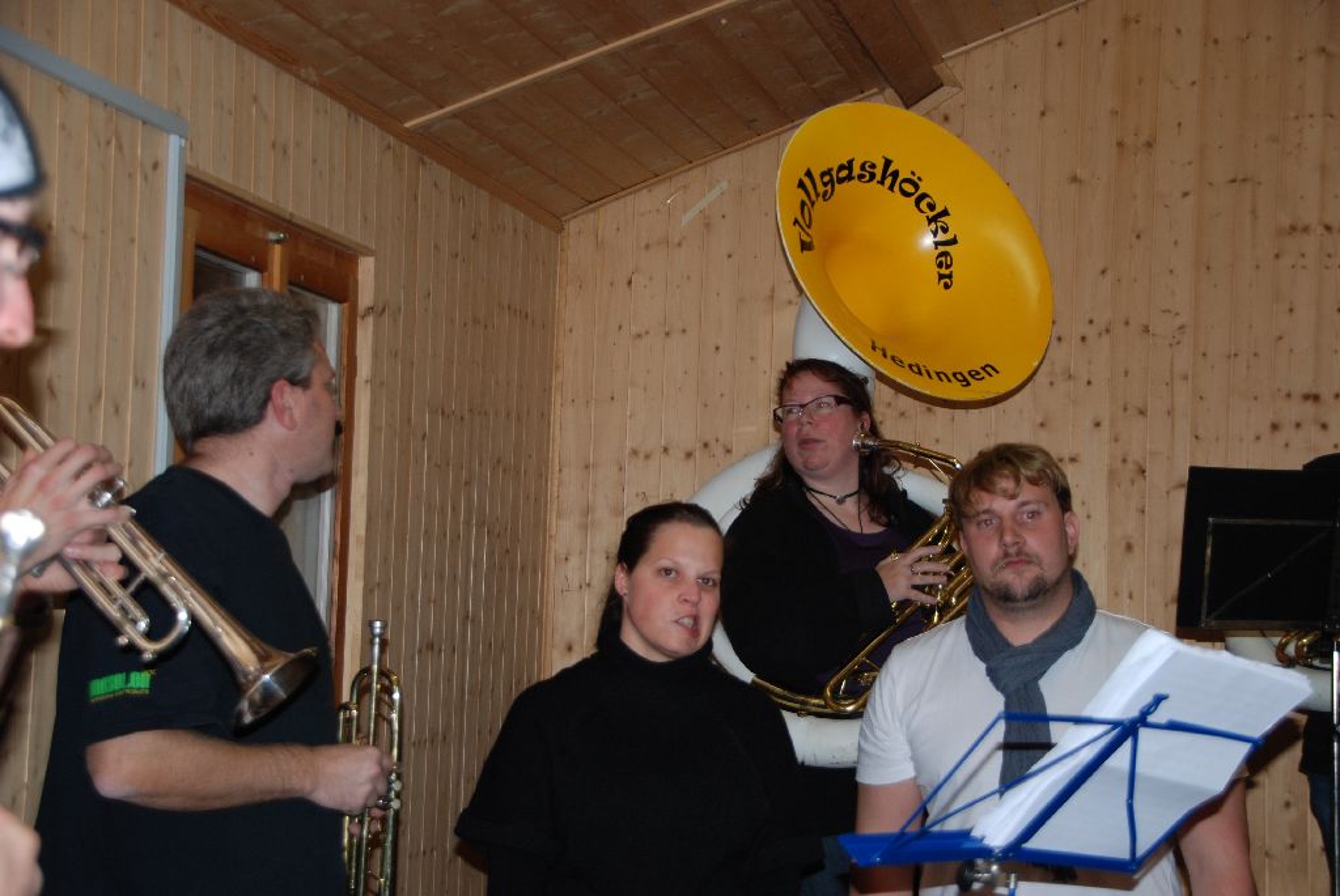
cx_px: 670
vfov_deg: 20.7
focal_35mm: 66
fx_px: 2459
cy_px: 448
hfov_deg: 30.5
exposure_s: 1/60
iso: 200
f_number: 4.8
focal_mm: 44
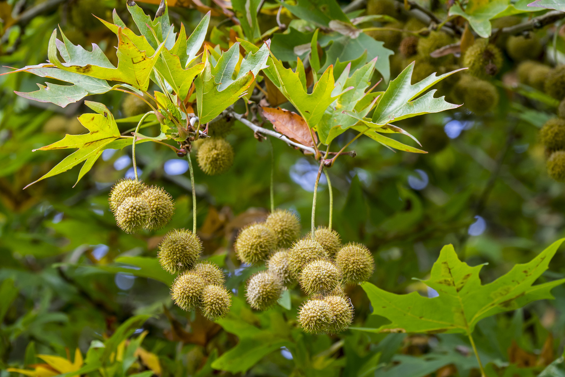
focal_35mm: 330
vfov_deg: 4.2
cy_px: 188
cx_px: 282
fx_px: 5179
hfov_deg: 6.2
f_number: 9
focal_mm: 220
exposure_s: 1/80
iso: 400
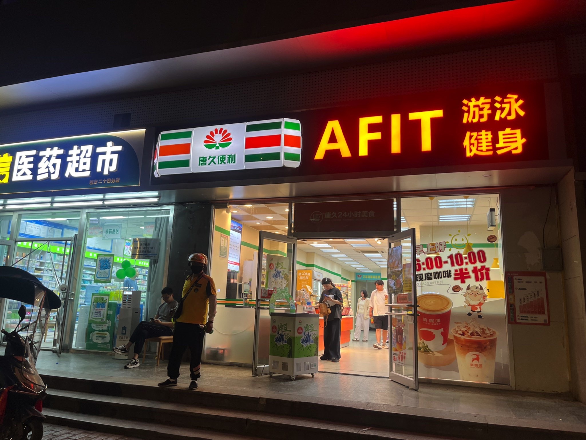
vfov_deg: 53.1
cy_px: 220
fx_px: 440
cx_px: 293
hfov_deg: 67.3
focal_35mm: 26
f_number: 1.6
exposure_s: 1/100
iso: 80
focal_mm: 5.1
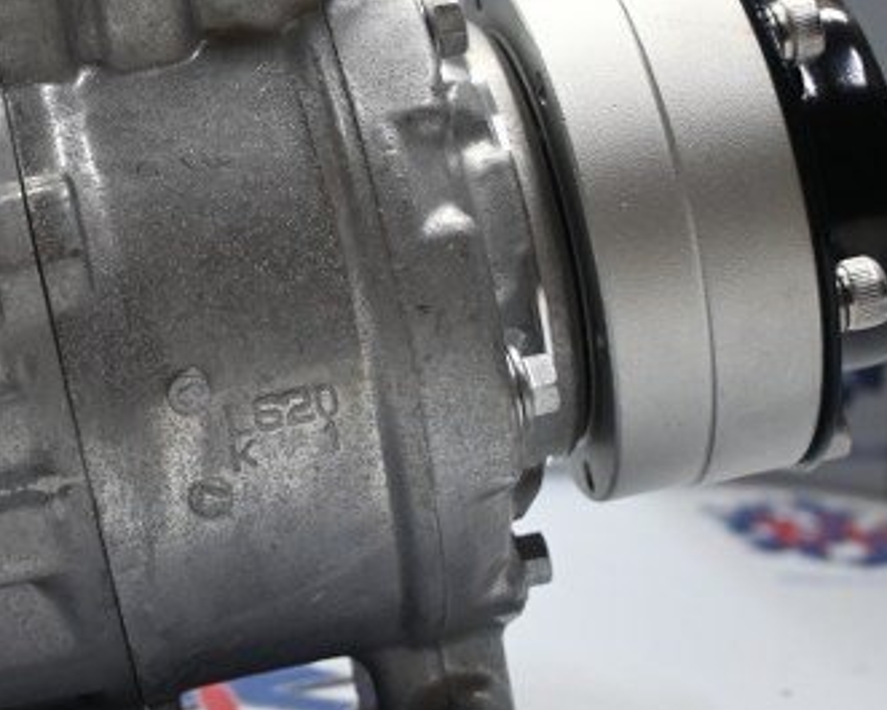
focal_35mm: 85
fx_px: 2236
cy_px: 283
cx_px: 38
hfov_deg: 21.8
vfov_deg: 18.0
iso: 1100
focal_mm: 25
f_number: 4.2
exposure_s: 1/125
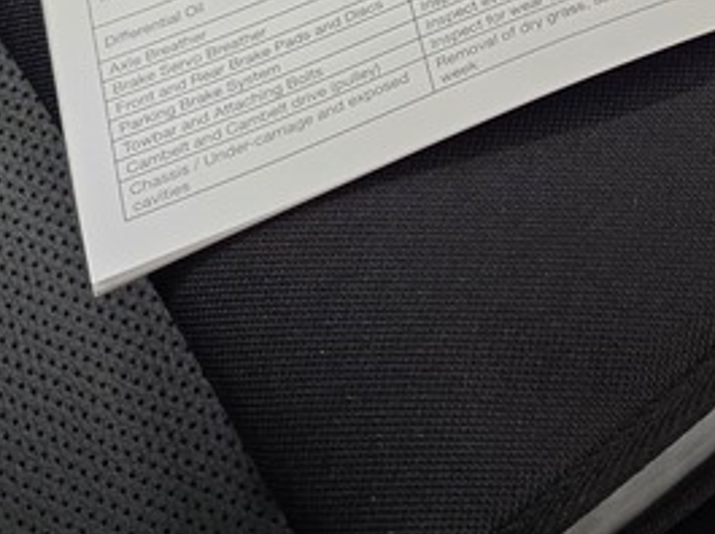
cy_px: -289
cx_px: 966
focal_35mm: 89
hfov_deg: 20.0
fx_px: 1836
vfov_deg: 15.2
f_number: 1.7
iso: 500
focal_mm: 6.25
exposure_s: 1/100
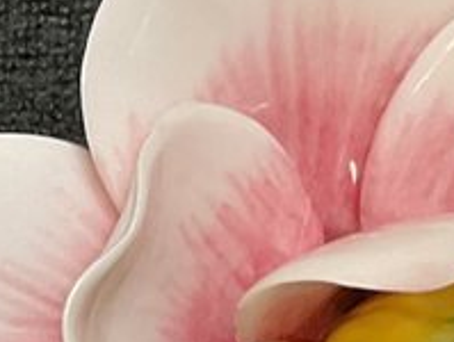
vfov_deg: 6.8
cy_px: 115
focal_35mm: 220
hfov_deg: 8.6
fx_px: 2891
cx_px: -346
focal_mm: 3
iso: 64
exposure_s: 1/60
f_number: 1.8
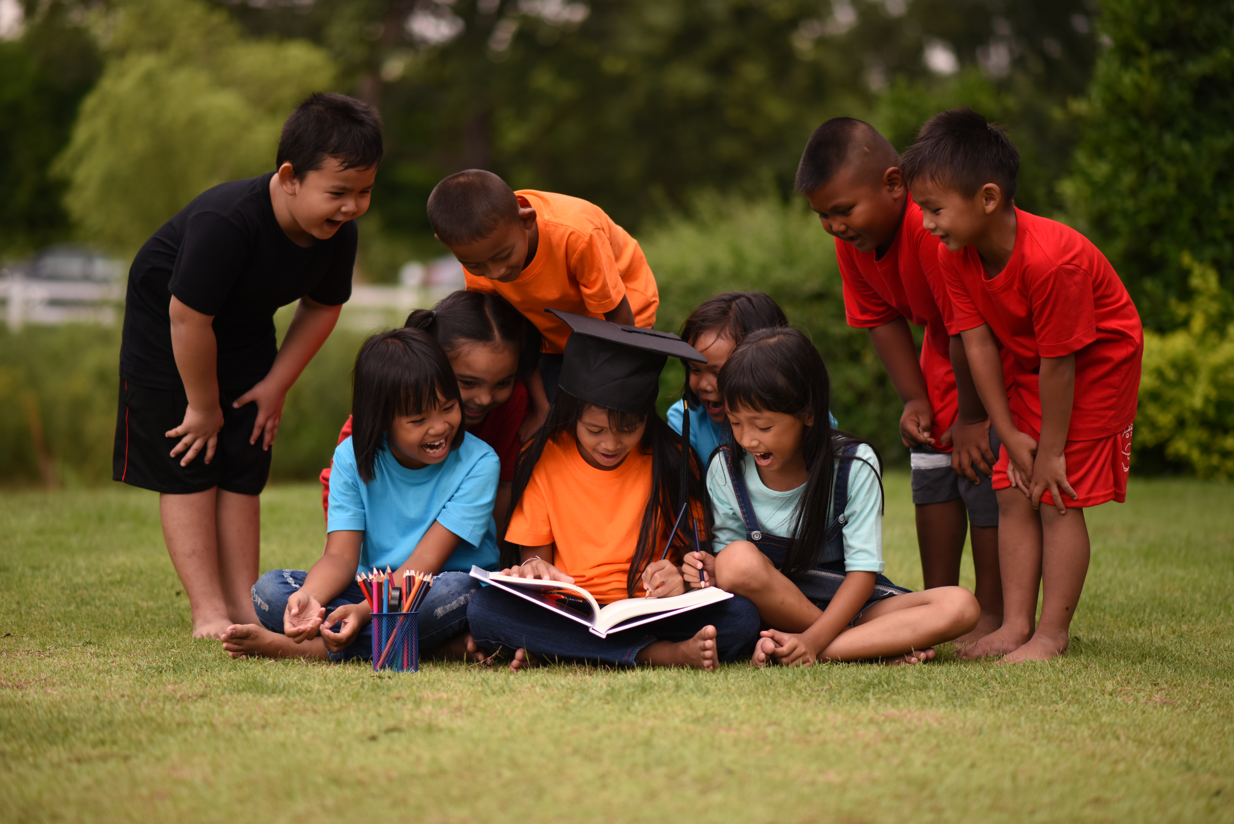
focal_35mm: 85
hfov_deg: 23.9
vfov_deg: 16.1
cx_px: 617
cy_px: 412
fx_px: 2914
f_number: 1.8
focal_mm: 85
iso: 400
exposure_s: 1/1600
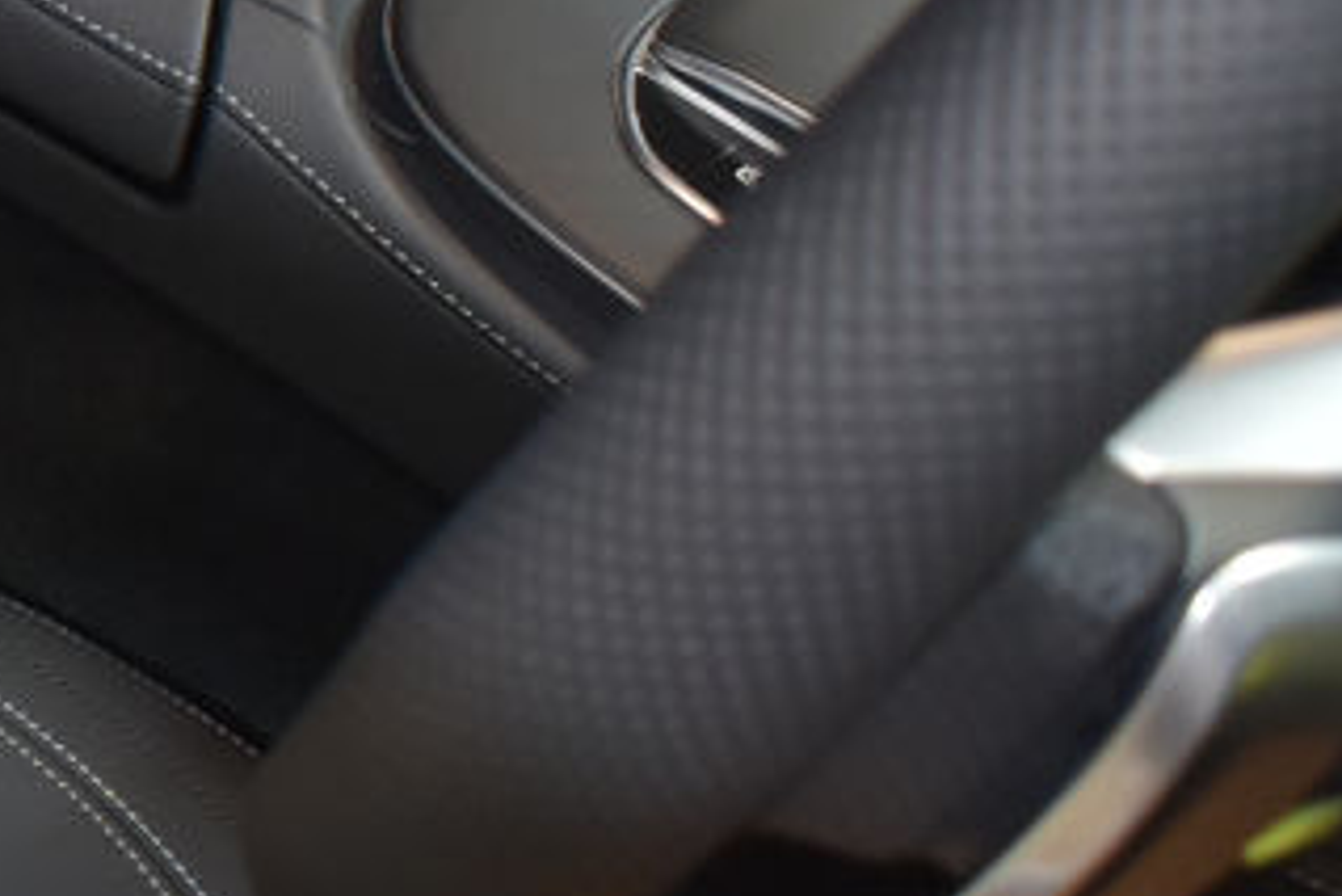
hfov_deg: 12.8
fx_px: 5258
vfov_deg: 9.6
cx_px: -1321
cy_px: -135
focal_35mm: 141
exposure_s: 1/30
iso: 720
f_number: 3.8
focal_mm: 20
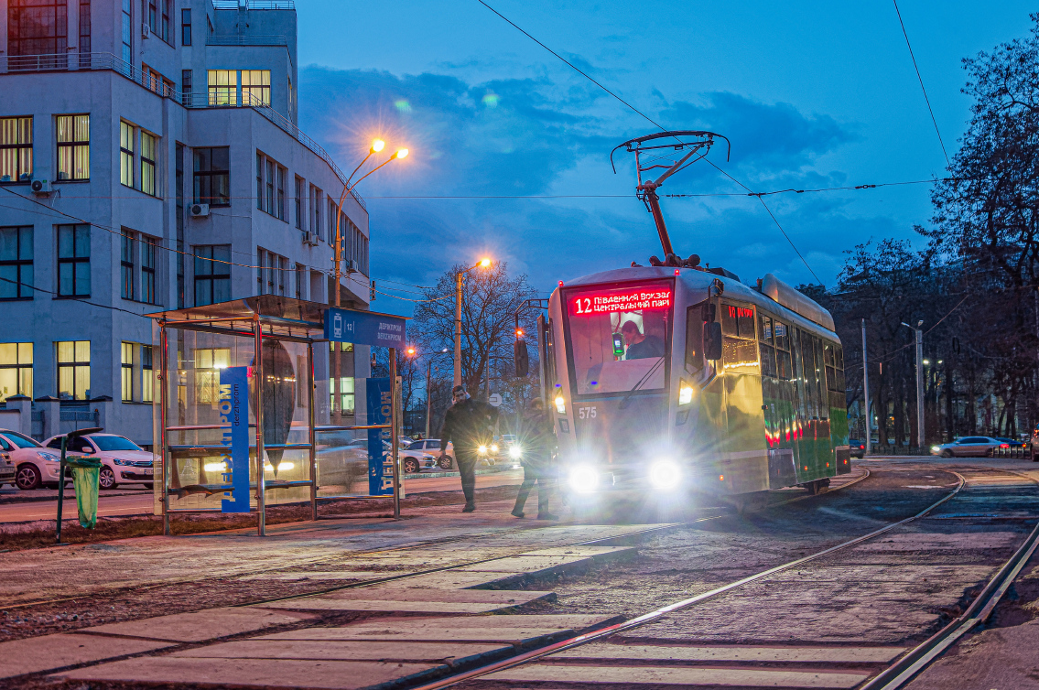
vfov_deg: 24.5
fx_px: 1586
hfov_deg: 36.3
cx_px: 528
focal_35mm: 55
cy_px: 305
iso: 800
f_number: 4.2
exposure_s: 1/15
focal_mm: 32
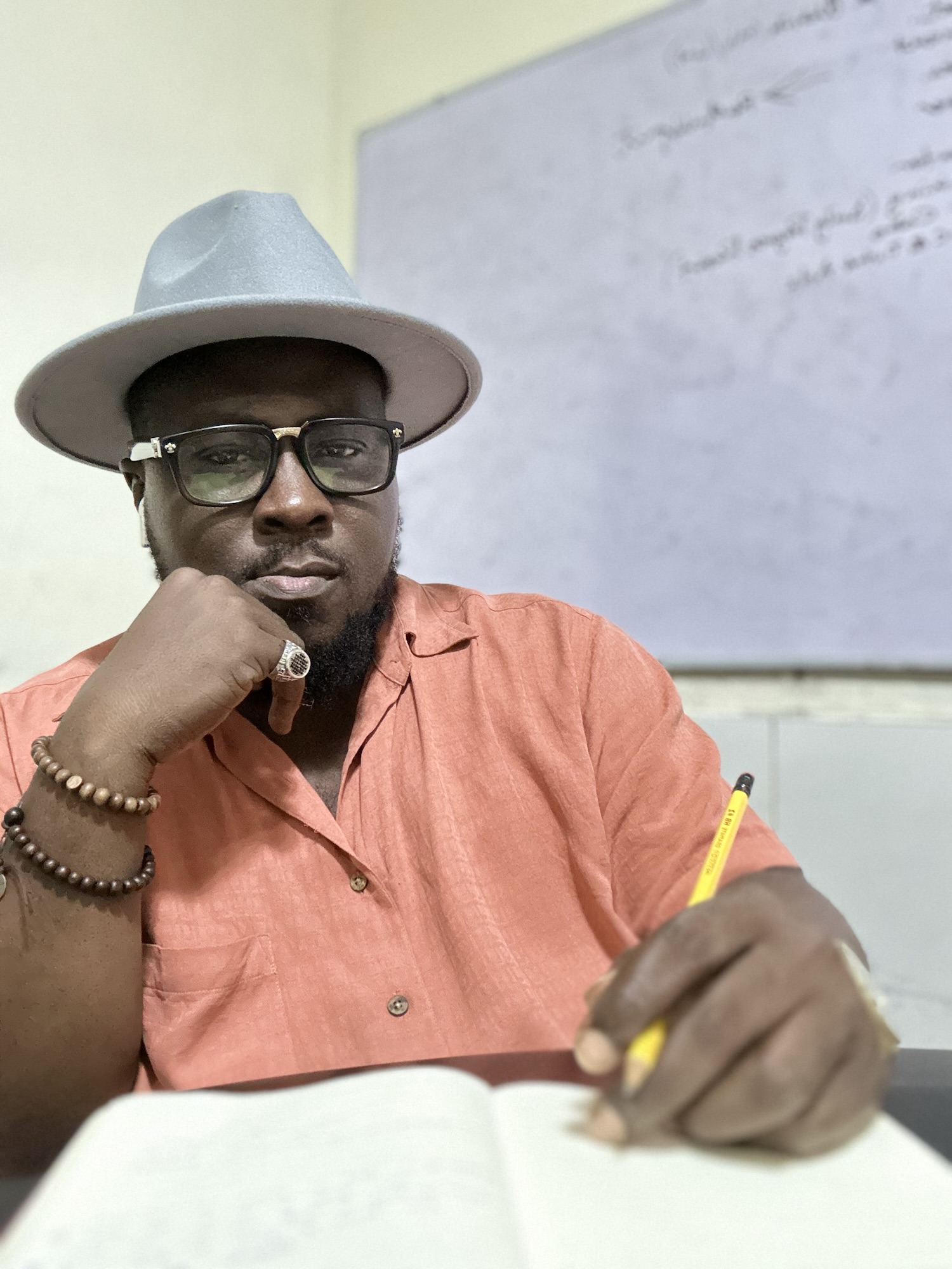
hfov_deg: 46.8
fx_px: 1100
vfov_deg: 60.0
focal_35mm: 30
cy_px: 634
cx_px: 476
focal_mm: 2.69
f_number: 1.9
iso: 500
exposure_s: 1/25
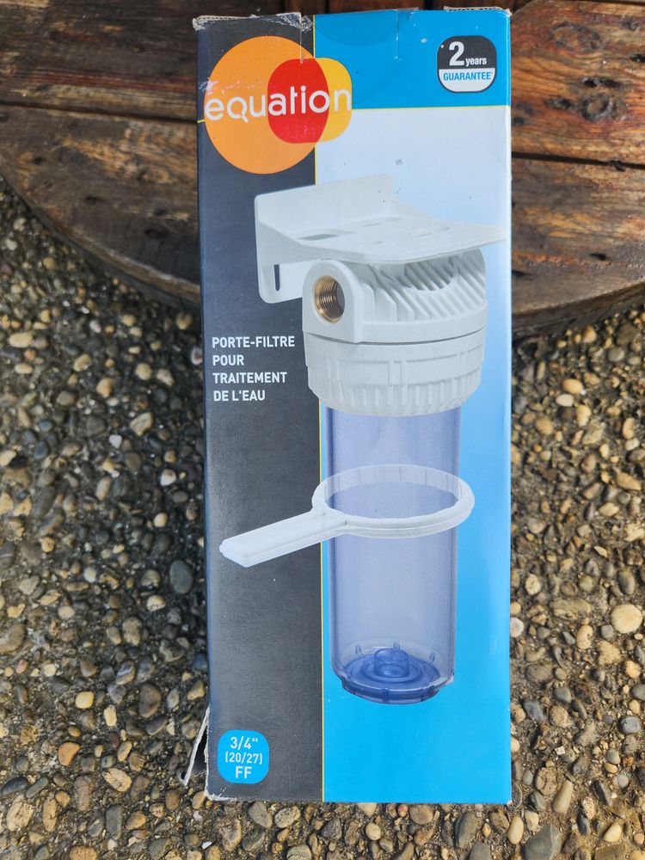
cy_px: 430
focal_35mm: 23
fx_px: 571
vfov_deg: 73.9
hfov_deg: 58.9
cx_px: 322
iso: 20
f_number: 1.8
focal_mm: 5.4
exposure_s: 1/383
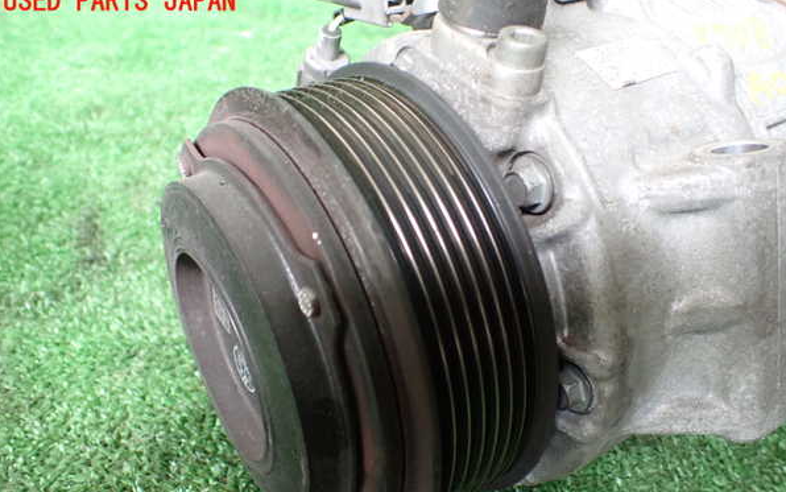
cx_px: 392
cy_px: 282
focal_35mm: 32
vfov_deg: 39.4
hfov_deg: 59.6
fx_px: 686
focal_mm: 5.4
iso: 800
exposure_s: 1/80
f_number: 2.3
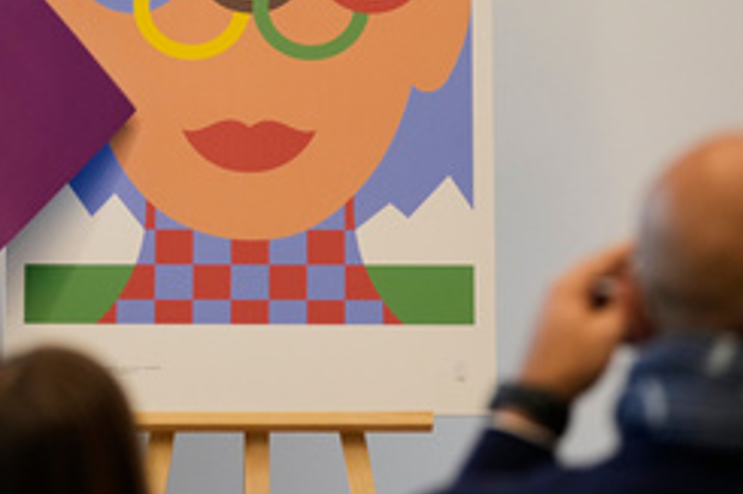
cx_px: 197
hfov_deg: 8.1
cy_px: 120
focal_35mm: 255
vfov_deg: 5.4
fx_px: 5259
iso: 1600
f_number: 2.8
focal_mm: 122
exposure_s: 1/320
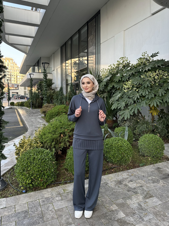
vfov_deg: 71.6
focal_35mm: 24
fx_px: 156
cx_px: 84
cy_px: 113
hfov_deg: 56.8
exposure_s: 1/284
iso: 80
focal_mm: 6.86
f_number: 1.78
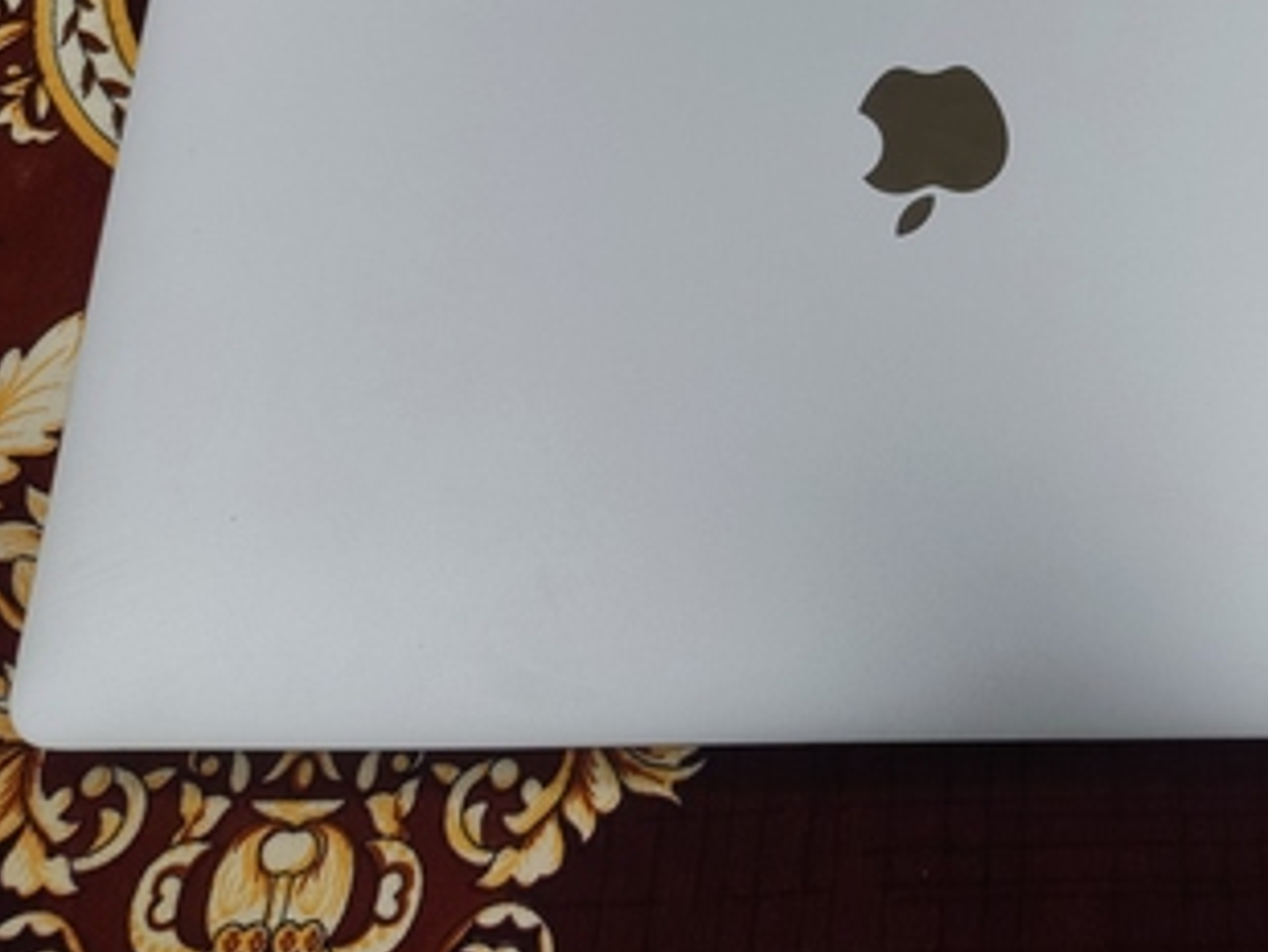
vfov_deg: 37.9
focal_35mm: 37
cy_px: 265
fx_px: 1356
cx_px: 934
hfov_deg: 48.4
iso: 80
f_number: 1.79
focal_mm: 4.71
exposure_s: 1/60
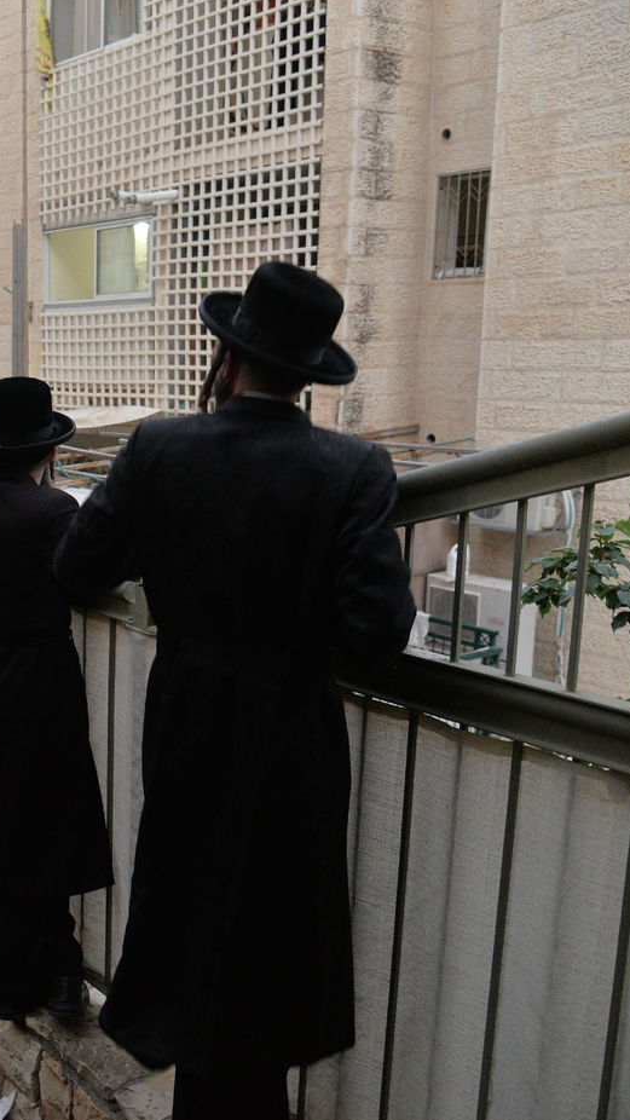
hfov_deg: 28.1
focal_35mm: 38
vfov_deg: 52.8
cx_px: -82
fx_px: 1128
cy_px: 561
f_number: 4
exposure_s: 1/80
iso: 2000
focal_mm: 24
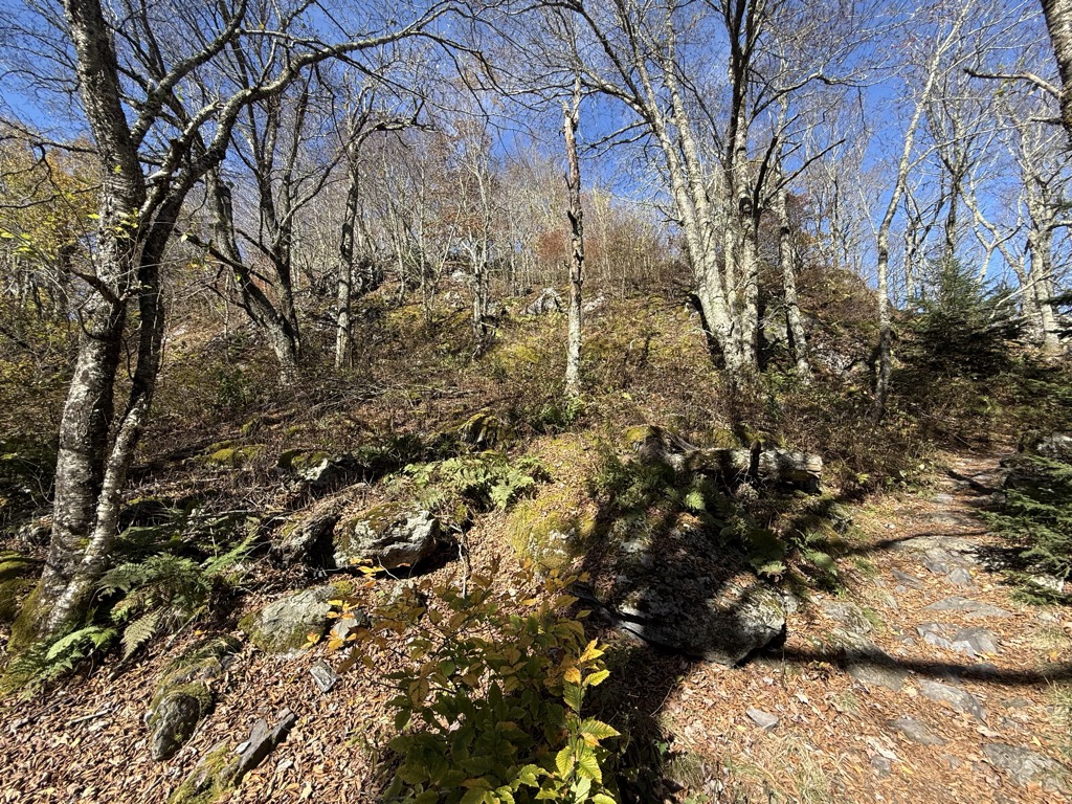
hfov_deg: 102.1
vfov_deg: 85.7
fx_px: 434
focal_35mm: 14
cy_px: 402
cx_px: 536
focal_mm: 2.22
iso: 50
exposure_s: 1/502
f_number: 2.2
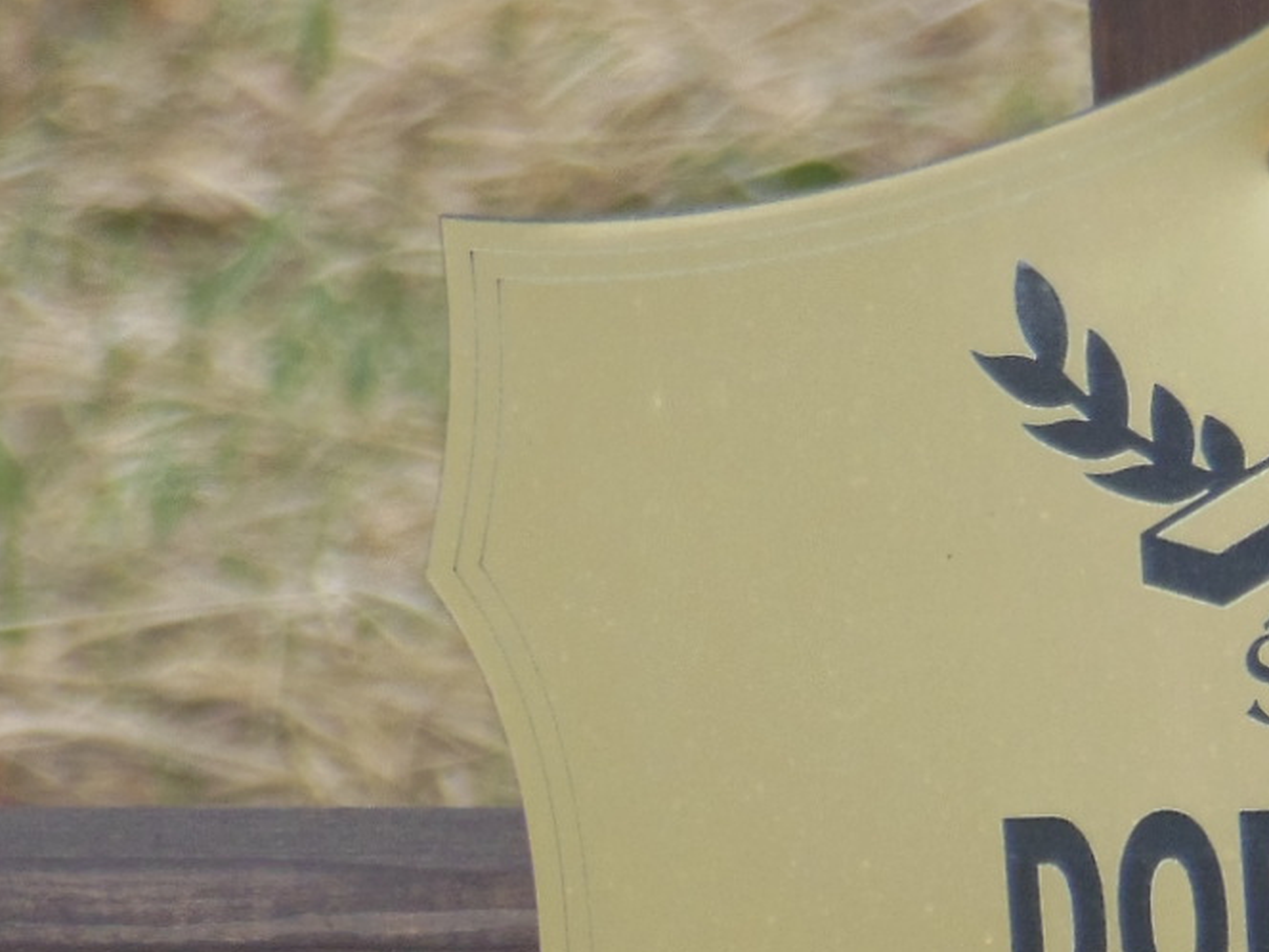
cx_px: 1483
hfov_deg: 2.3
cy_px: 984
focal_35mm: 855
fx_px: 31344
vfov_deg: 1.7
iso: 125
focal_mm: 45
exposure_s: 1/250
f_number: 5.8
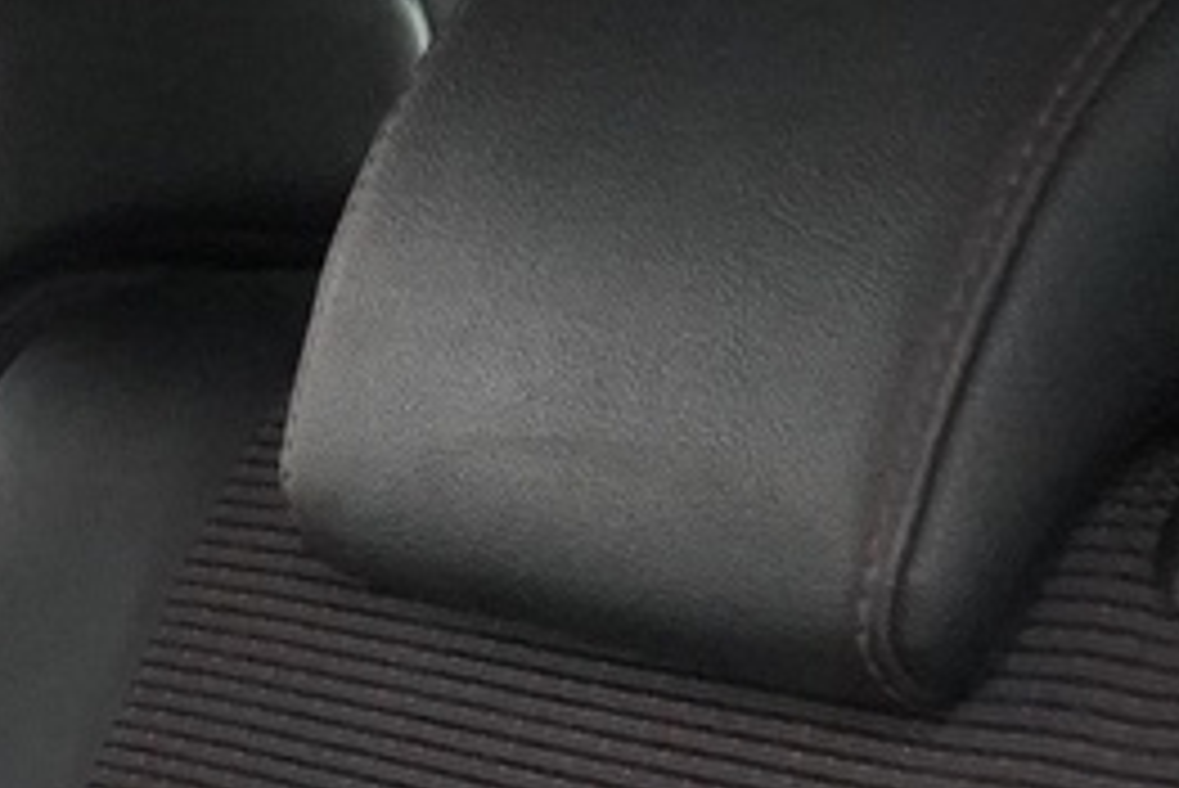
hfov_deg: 11.3
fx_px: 5669
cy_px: 1770
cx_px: -734
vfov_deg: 7.5
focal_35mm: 173
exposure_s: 1/80
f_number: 3.5
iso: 12800
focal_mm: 28
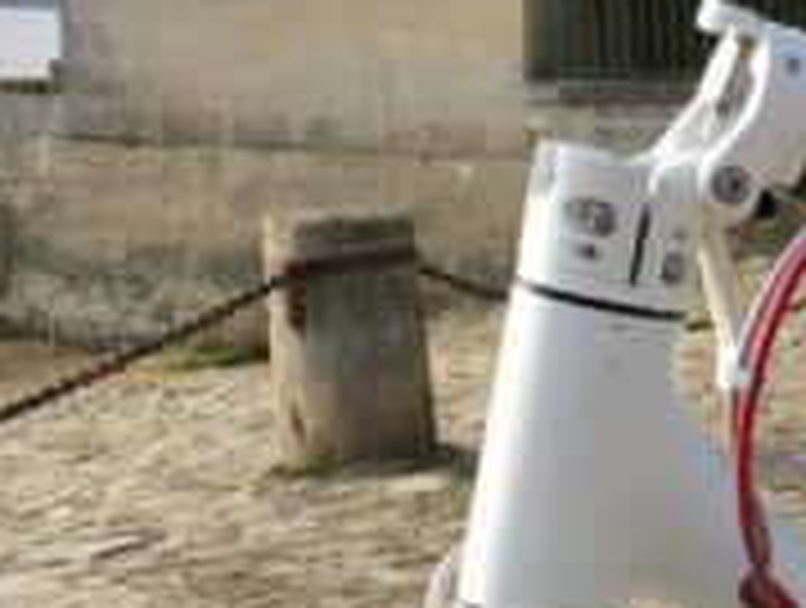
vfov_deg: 15.1
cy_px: 567
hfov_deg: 18.3
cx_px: 1153
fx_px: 2263
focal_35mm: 97
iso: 25
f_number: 2.2
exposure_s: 1/527
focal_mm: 4.15
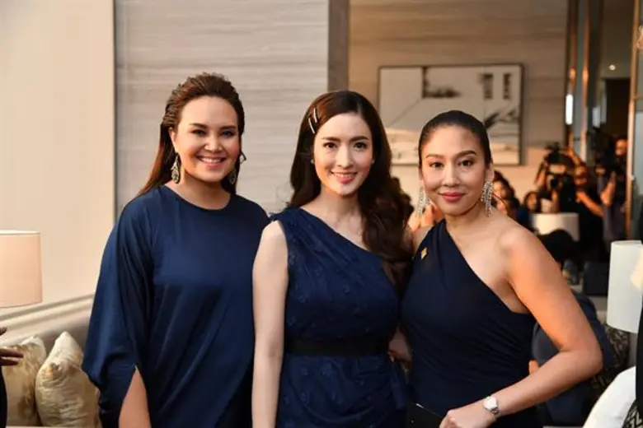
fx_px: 893
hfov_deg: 39.6
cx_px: 322
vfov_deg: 27.0
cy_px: 214
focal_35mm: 50
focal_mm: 50
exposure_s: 1/640
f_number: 4
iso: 1250
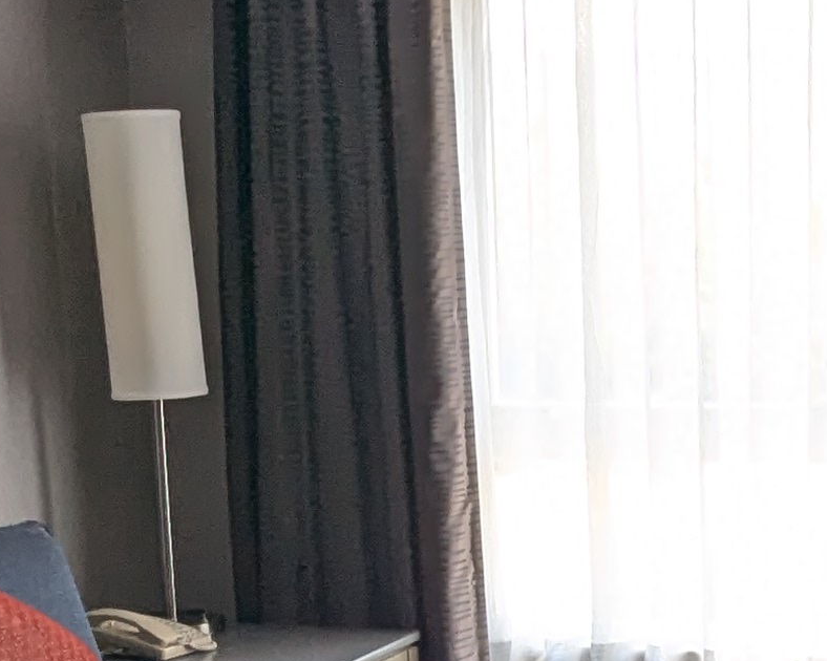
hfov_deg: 23.2
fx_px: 1982
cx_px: 681
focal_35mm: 81
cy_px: 683
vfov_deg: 18.4
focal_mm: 2.35
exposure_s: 1/41.9
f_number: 2.2
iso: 59
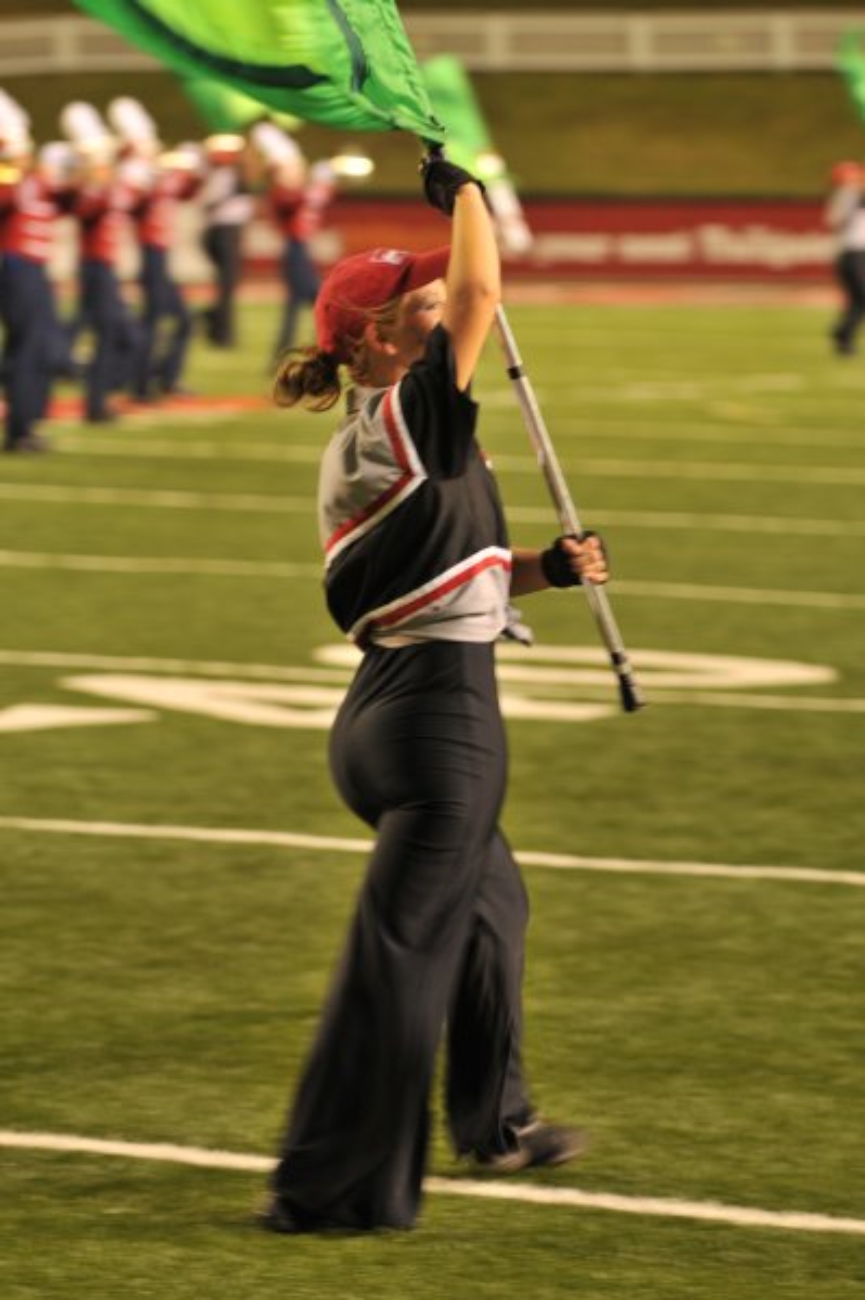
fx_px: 6282
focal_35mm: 174
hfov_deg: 7.9
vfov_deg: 11.8
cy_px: 650
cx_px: 432
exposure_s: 1/60
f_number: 2.8
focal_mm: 116
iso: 320
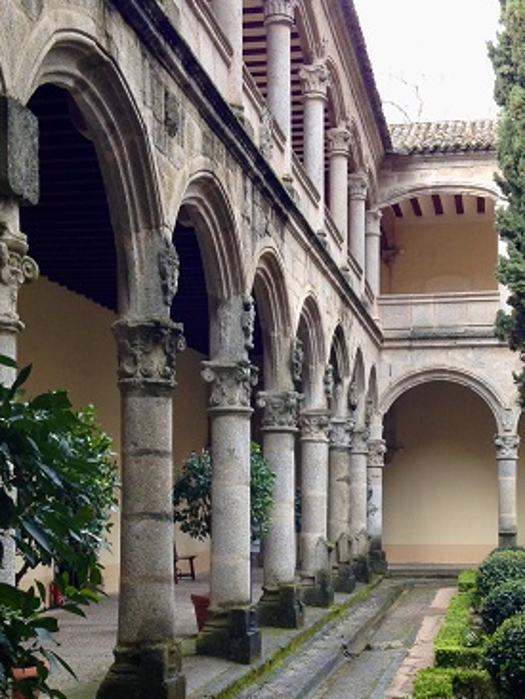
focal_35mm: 60
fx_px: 1212
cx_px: 304
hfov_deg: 24.4
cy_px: 460
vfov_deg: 31.9
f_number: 2.4
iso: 50
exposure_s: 1/60
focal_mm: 4.12
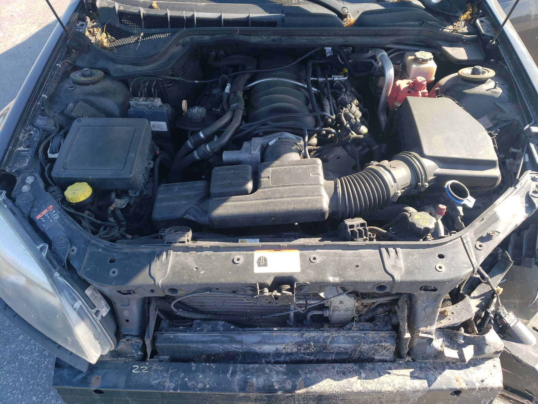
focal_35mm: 26
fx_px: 404
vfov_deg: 53.1
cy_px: 202
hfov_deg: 67.3
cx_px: 269
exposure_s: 1/588
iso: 50
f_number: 1.5
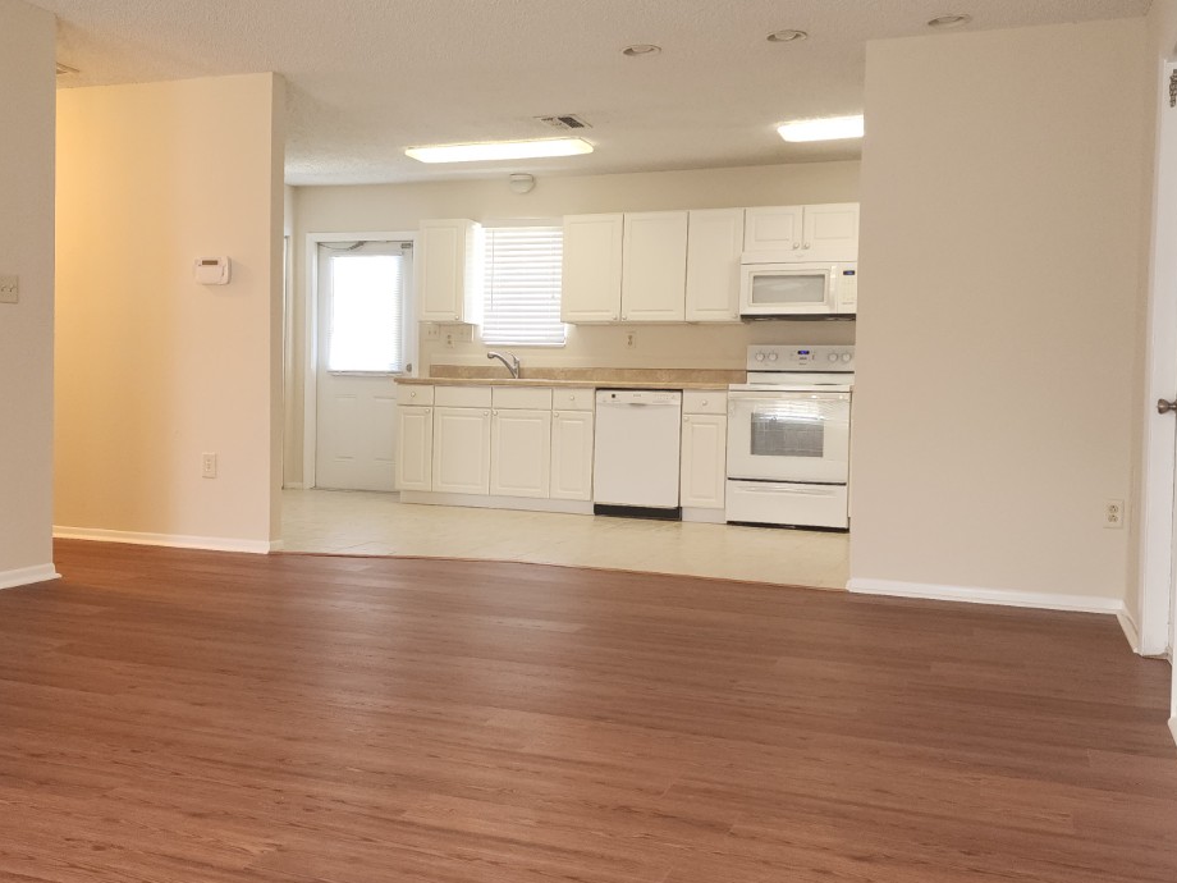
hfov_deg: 51.2
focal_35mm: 36
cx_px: 509
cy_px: 435
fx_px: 1224
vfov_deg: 39.7
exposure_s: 1/60
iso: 125
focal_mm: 6.4
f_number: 1.8
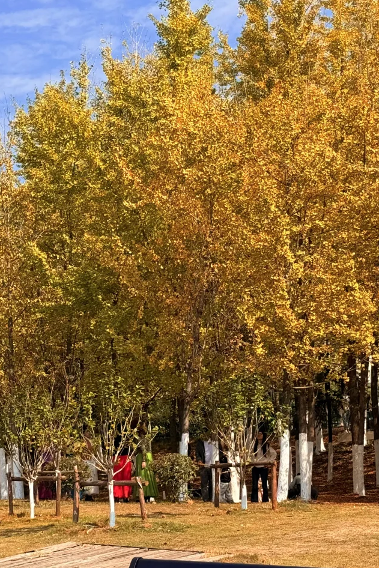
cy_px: 363
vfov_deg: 26.5
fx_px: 1200
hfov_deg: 17.9
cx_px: 159
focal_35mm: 76
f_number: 1.78
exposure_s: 1/4587
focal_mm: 6.76
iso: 80
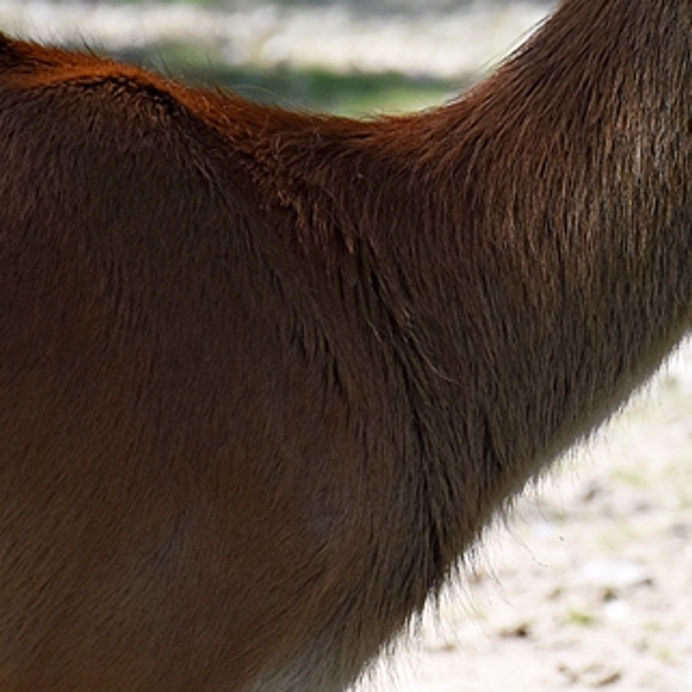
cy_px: 100
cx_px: 698
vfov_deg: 3.1
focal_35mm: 570
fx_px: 12892
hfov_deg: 3.1
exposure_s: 1/1000
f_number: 5.6
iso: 400
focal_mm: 140
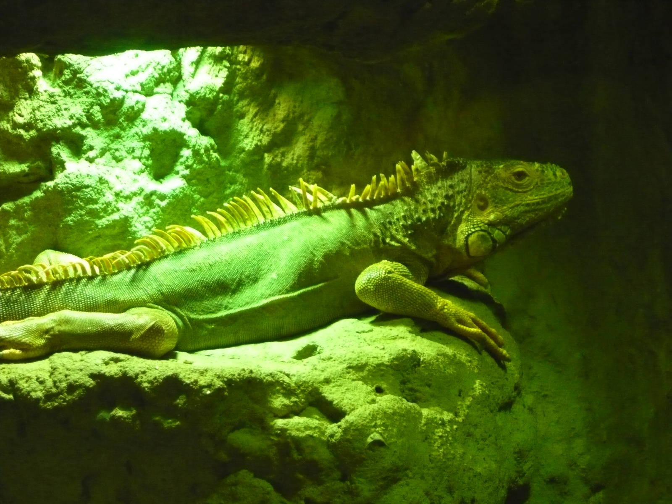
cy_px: 252
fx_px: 1941
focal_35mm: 100
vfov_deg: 14.8
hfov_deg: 19.6
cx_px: 336
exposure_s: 1/25
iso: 800
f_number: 5.1
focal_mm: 16.5
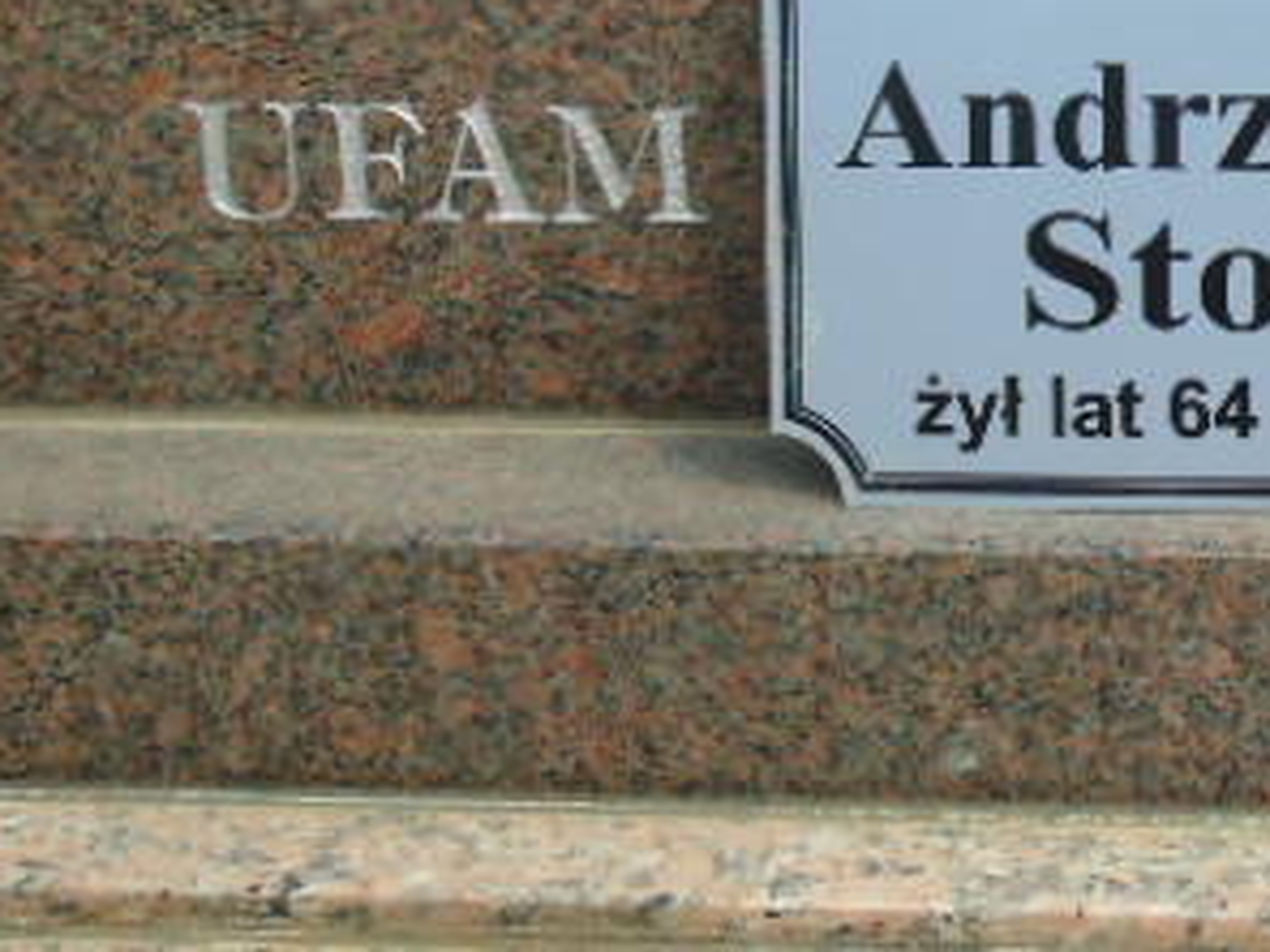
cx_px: 1227
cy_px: 300
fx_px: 11263
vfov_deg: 4.8
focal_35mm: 307
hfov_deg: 6.4
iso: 80
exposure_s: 1/320
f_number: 4.7
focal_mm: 25
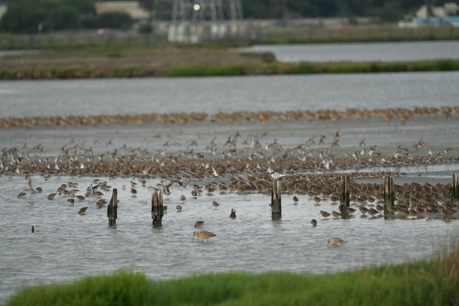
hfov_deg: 3.4
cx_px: 230
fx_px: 7649
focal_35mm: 600
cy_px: 153
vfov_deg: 2.3
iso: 2000
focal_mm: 600
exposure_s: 1/2000
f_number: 5.6
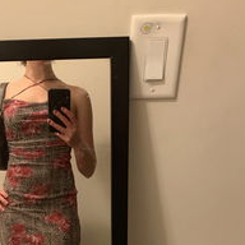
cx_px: 74
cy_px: 230
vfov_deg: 33.1
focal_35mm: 48
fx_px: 384
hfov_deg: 34.9
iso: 400
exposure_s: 1/40
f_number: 1.8
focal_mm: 4.25
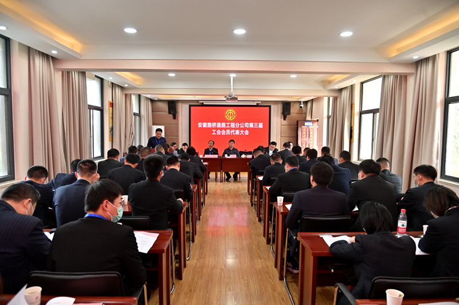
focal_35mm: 24
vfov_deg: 53.1
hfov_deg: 73.8
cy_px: 152
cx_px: 230
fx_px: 306
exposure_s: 1/250
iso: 1800
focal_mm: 24
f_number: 4
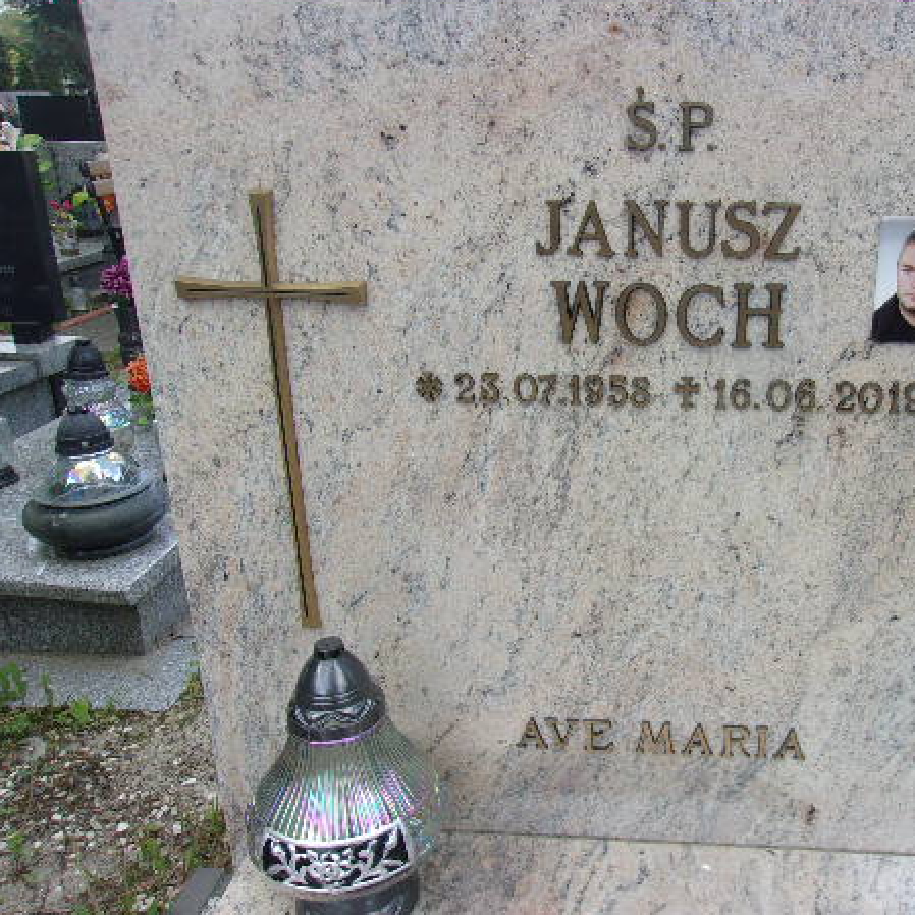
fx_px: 1017
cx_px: 636
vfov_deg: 48.4
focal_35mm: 34
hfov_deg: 47.4
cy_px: 444
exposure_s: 1/240
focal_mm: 4.9
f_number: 3
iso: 80
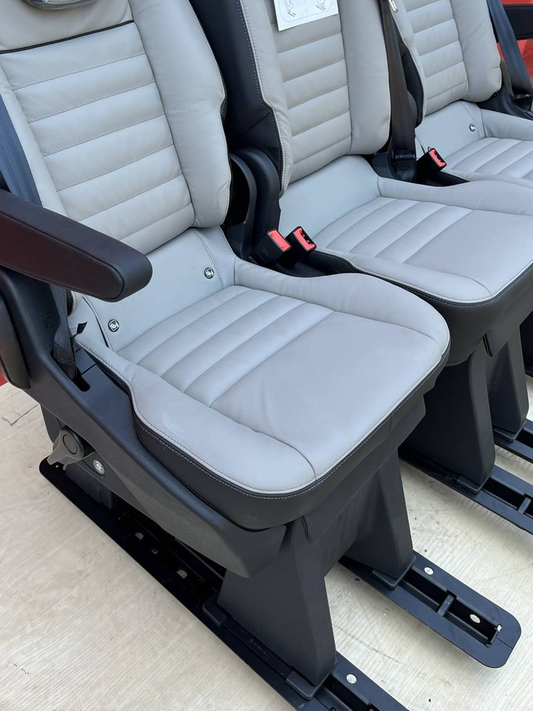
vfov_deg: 50.6
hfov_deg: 39.3
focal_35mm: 36
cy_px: 251
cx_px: 189
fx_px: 739
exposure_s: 1/325
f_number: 1.6
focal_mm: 5.1
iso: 50
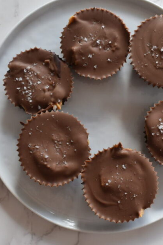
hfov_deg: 22.0
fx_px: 420
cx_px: 74
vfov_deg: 32.5
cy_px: 117
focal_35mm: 62
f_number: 5.6
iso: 400
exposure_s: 1/125
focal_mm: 25
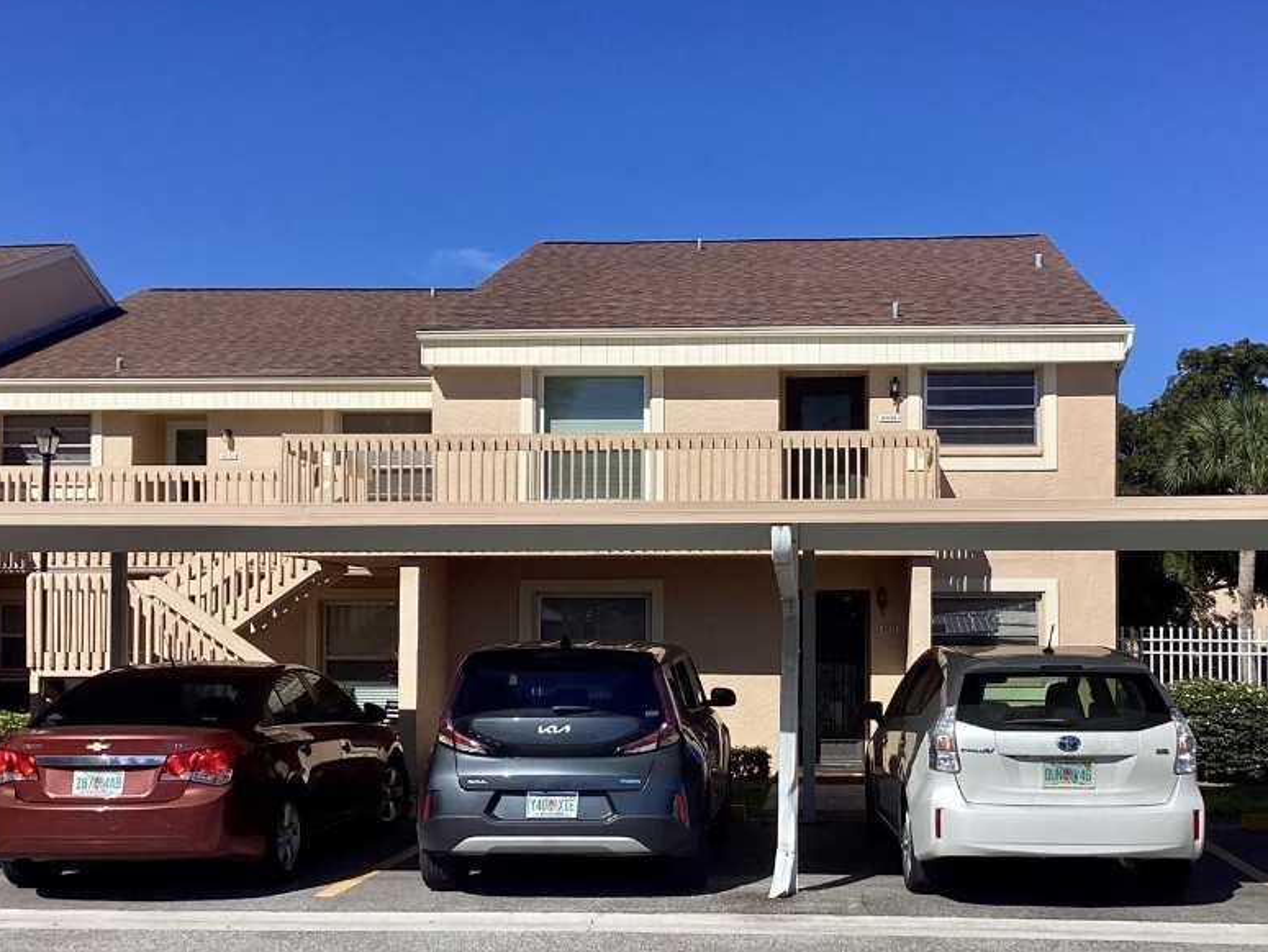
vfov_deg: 35.0
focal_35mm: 41
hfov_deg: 45.6
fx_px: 1502
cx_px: 744
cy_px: 587
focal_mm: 3.3
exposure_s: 1/2092
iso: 25
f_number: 2.4
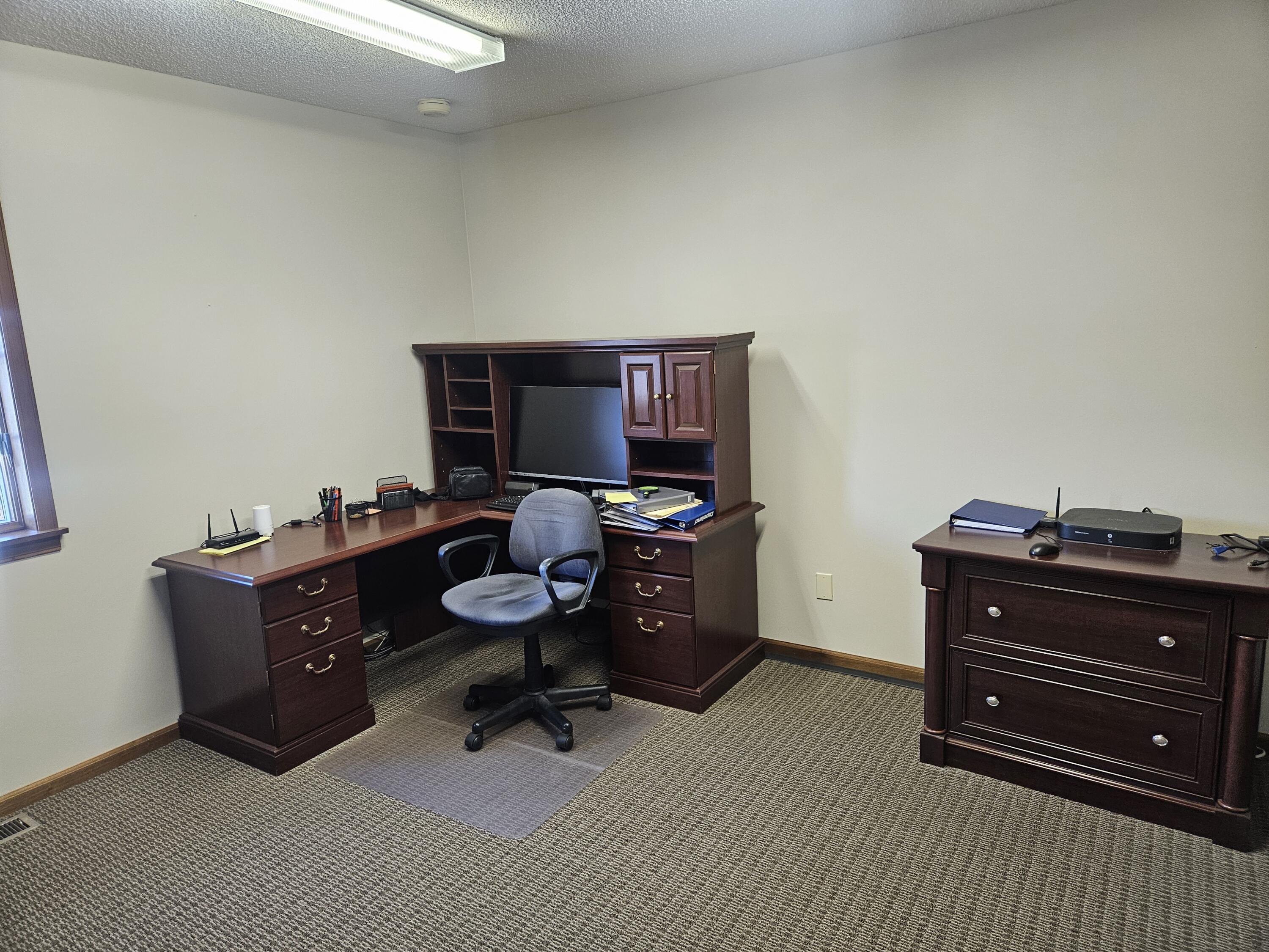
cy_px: 476
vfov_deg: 58.9
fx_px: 843
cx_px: 634
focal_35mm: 23
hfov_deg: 73.9
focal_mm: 5.4
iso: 250
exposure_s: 1/120
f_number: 1.8
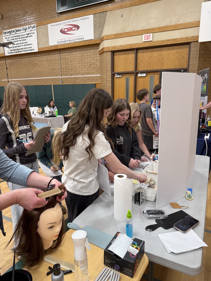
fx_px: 195
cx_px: 106
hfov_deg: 56.8
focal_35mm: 24
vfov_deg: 71.6
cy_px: 140
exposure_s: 1/120
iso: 200
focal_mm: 6.76
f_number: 1.78
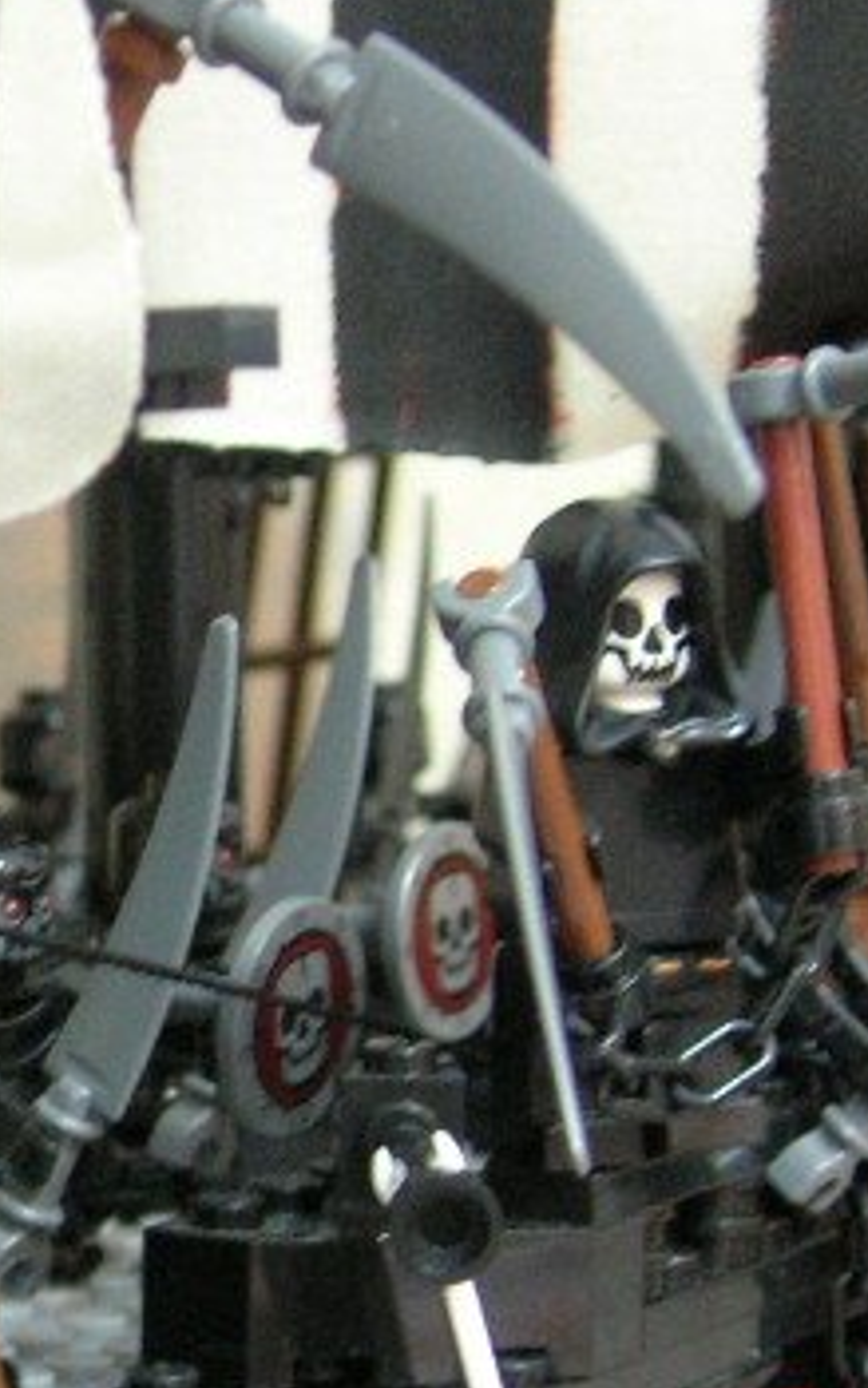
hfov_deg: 10.1
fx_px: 4803
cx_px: -337
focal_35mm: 127
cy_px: 896
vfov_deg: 16.4
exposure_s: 1/2.5
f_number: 2.9
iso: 200
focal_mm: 8.5
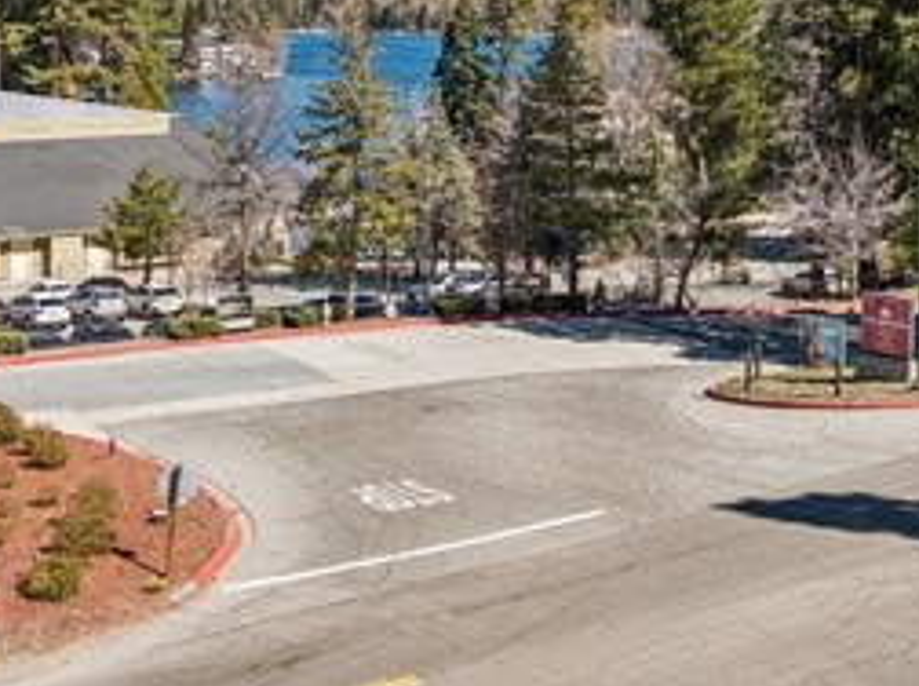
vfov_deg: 22.9
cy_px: -9
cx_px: 532
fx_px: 1616
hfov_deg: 31.7
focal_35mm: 61
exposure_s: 1/60
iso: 100
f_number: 2.8
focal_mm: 12.3
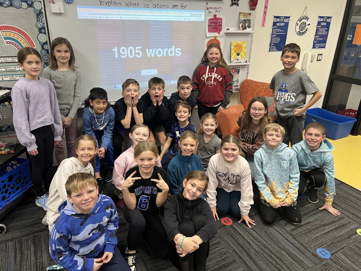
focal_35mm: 26
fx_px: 271
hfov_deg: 67.3
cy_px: 136
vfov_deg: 53.1
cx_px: 180
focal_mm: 5.7
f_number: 1.5
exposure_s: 1/60
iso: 80
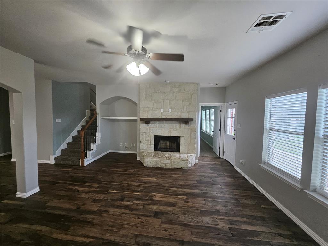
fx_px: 123
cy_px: 123
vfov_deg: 89.9
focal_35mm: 13
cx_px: 164
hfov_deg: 106.2
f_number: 2.2
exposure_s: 1/60
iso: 250
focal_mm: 1.74
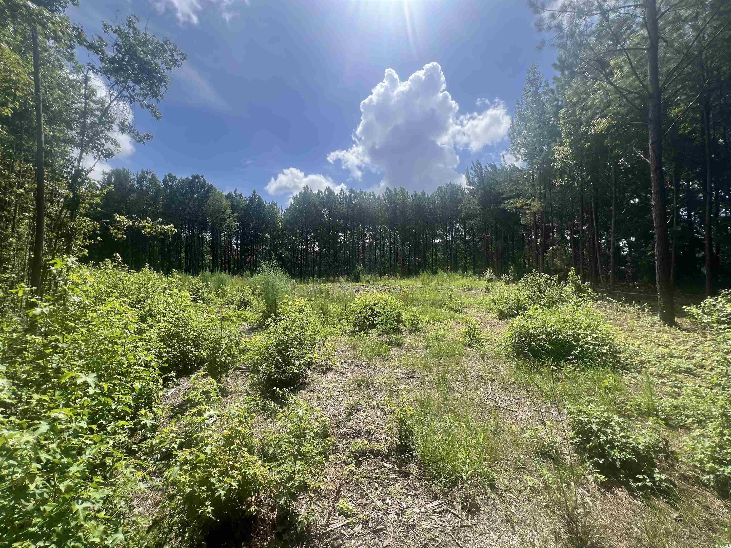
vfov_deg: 89.9
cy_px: 274
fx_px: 275
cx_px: 366
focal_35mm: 13
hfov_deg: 106.2
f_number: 1.8
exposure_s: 1/1167
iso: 32
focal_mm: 1.57
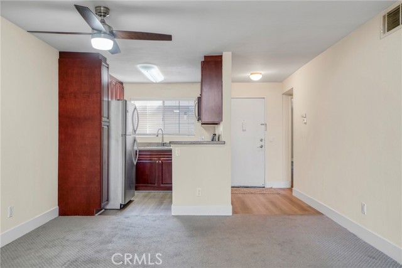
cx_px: 201
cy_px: 134
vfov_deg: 48.0
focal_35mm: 27
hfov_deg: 67.4
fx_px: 302
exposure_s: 1/25
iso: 500
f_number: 4
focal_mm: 18
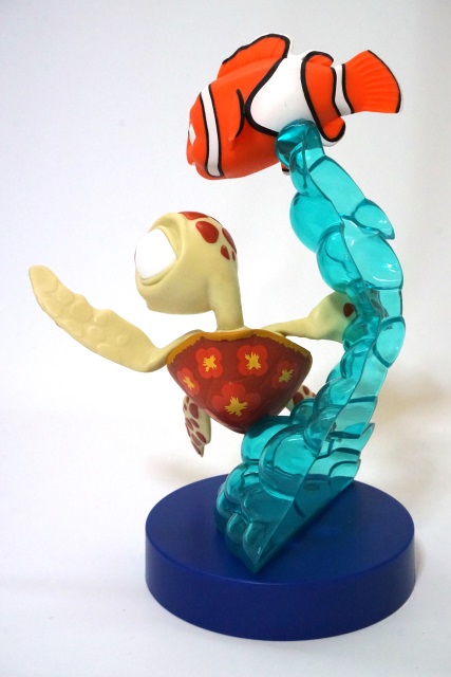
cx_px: 226
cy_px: 338
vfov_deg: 43.6
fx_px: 845
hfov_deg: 29.9
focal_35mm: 45
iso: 2500
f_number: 11
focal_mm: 30
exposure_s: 1/60
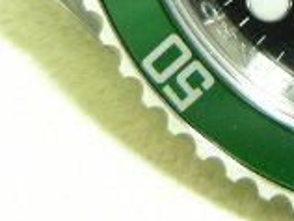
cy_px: -152
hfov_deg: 5.6
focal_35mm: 352
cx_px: 445
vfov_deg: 4.2
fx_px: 2994
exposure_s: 1/15.1
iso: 200
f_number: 3.5
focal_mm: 14.6
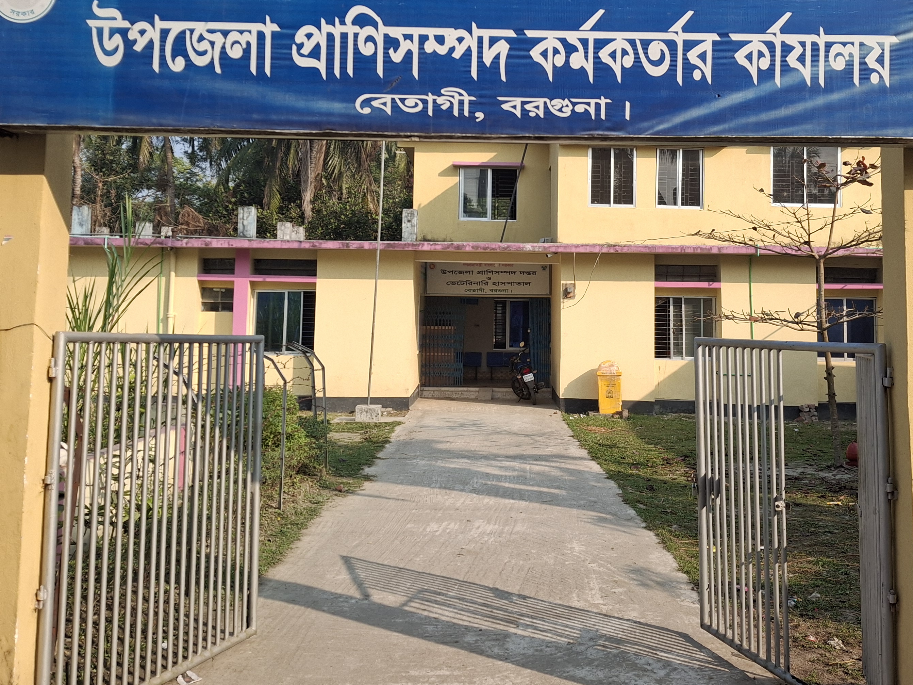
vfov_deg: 37.2
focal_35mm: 38
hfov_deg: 48.8
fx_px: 1002
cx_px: 520
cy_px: 215
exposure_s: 1/1006
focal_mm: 4.69
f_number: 1.8
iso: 32
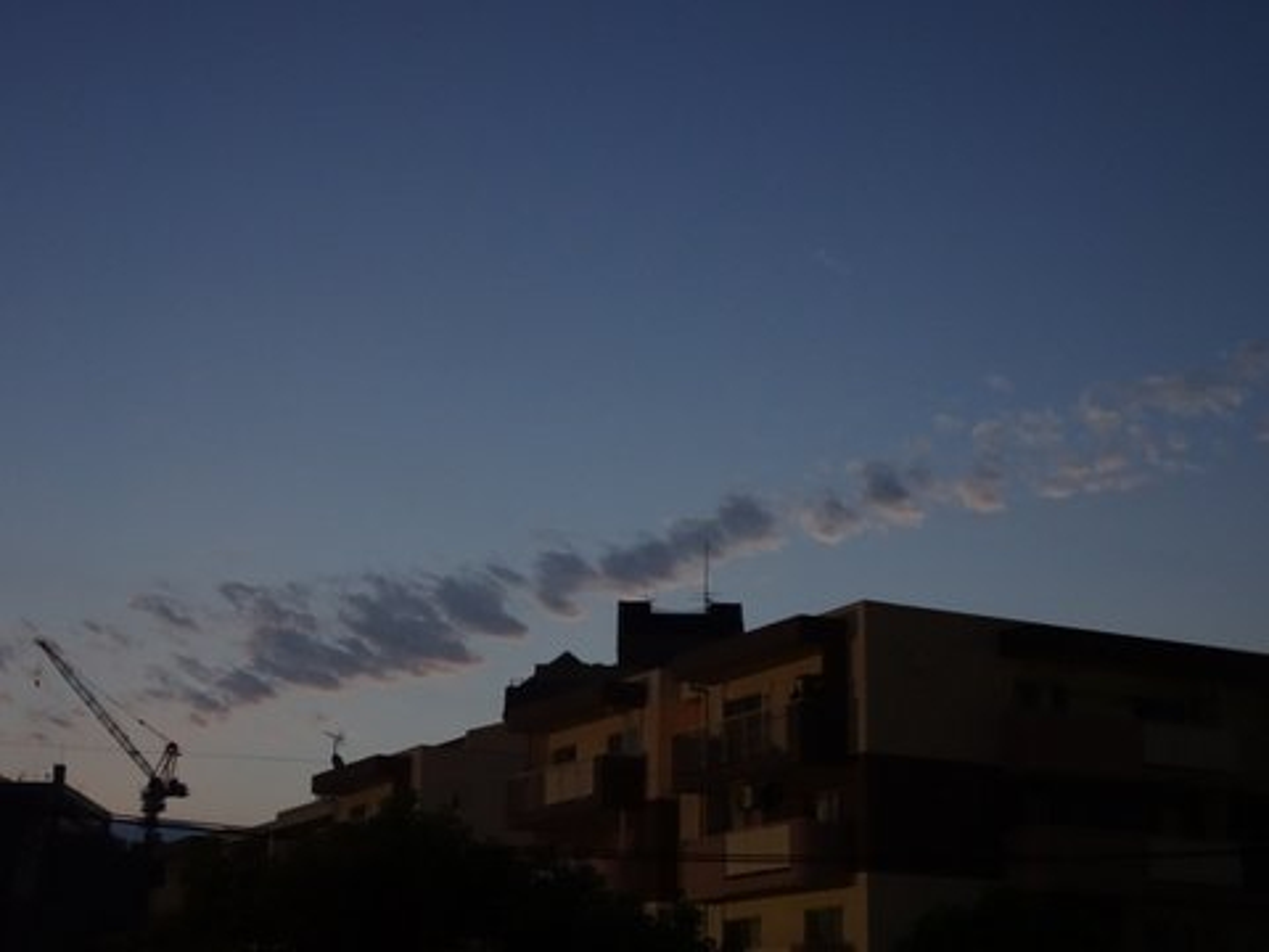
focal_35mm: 60
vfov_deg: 24.4
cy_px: 476
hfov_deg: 32.2
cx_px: 634
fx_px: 2200
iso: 1250
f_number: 4.5
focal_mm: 10.23
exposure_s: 1/8
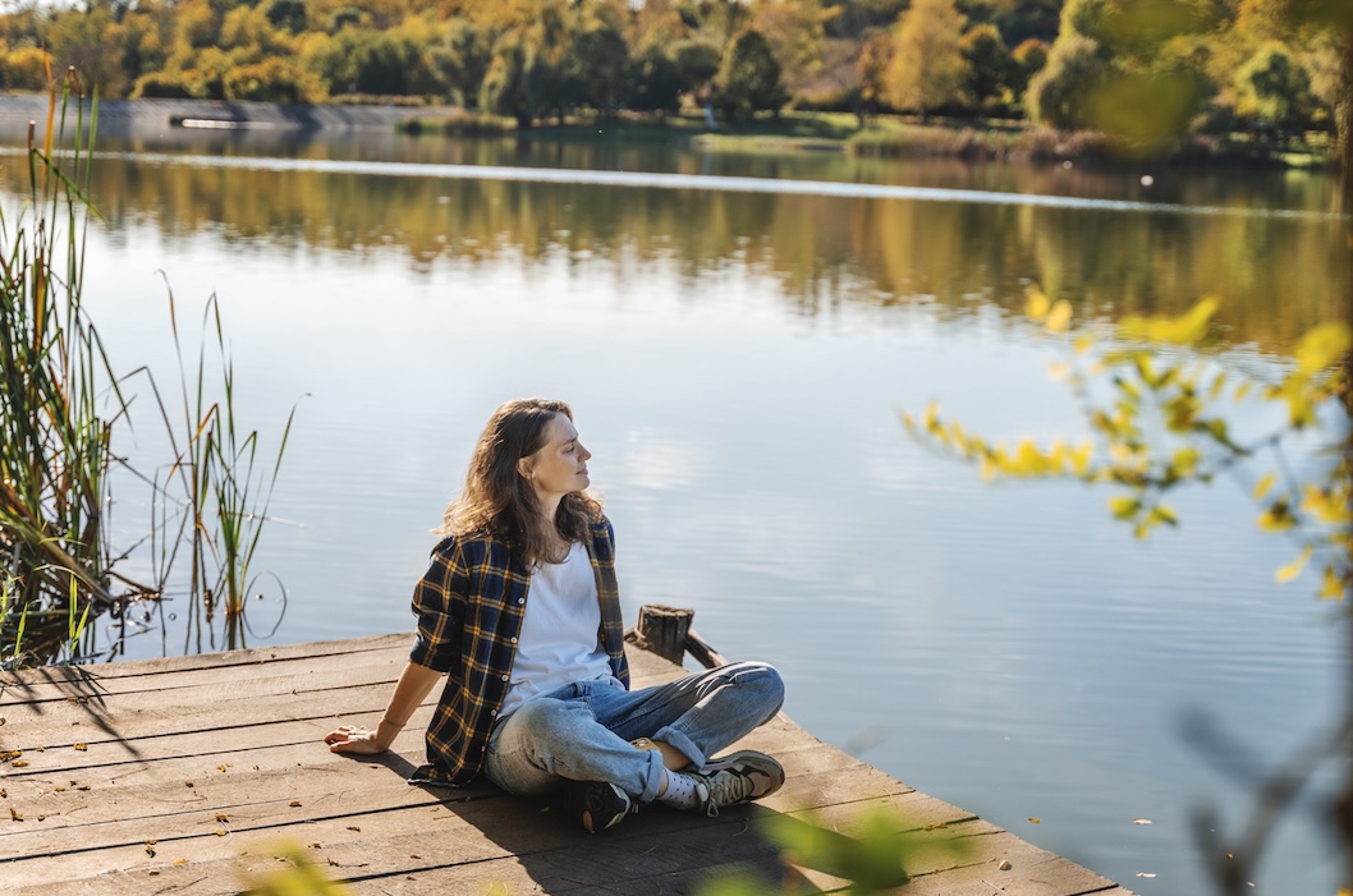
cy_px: 448
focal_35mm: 48
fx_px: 1800
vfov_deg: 28.0
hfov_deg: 41.2
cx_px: 676
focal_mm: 48
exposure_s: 1/1600
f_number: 2.8
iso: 125
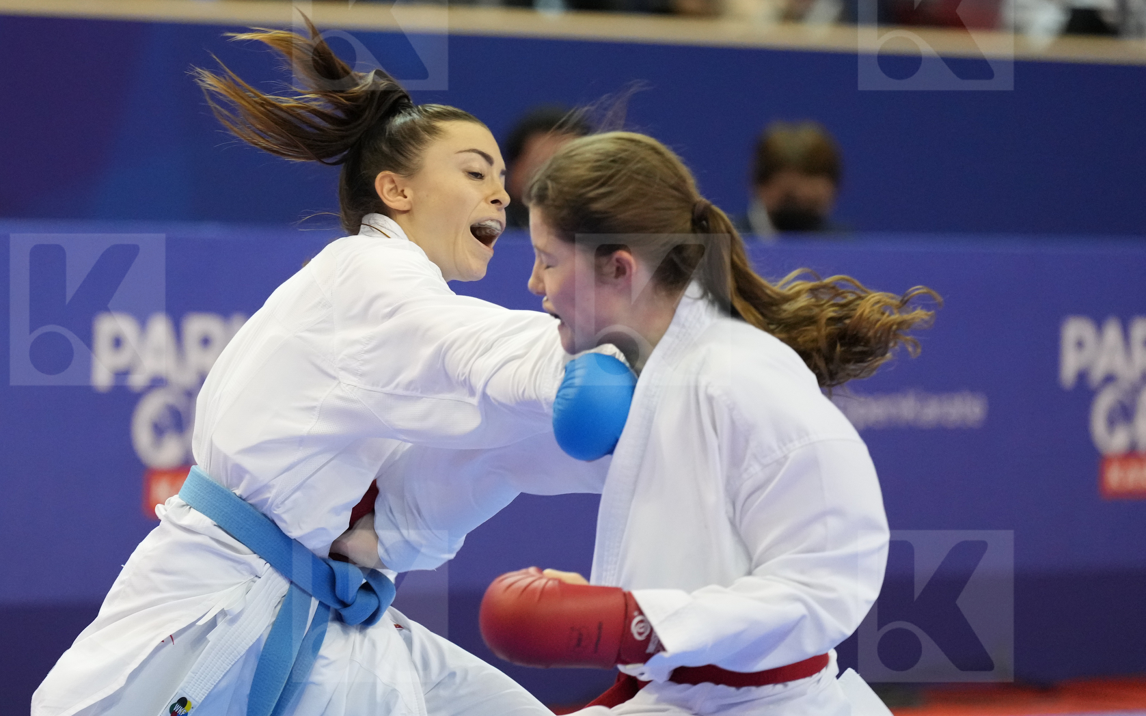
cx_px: 370
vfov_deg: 5.6
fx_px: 7308
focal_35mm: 234
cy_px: 310
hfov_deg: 9.0
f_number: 2.8
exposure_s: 1/1000
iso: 5000
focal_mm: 154
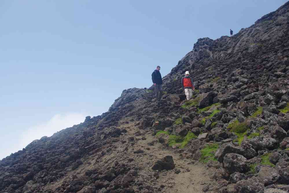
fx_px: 277
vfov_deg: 38.4
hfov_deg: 55.1
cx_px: 144
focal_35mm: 34
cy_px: 96
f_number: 11
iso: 200
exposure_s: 1/80
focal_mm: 23
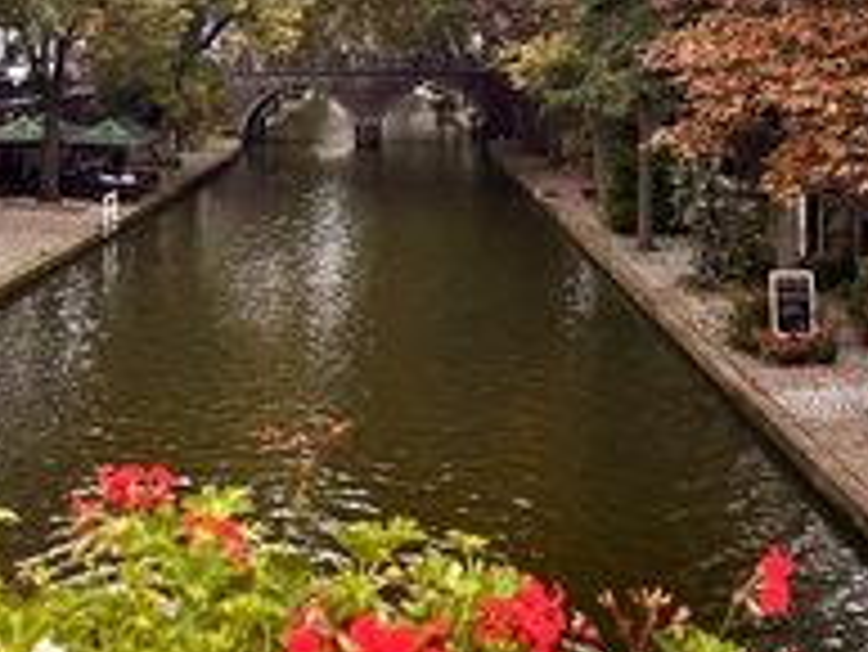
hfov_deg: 30.9
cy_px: 88
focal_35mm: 62
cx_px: 283
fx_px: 1556
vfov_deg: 23.2
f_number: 1.5
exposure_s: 1/355
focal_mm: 5.7
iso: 50
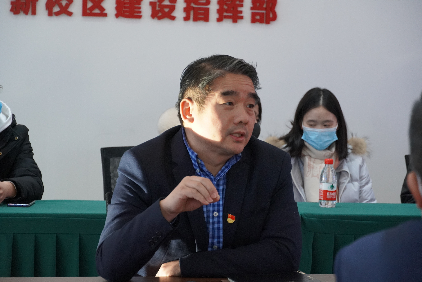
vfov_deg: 11.6
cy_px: 141
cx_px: 211
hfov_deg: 17.3
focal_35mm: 118
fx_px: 1389
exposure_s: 1/160
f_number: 5.6
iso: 1600
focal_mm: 79
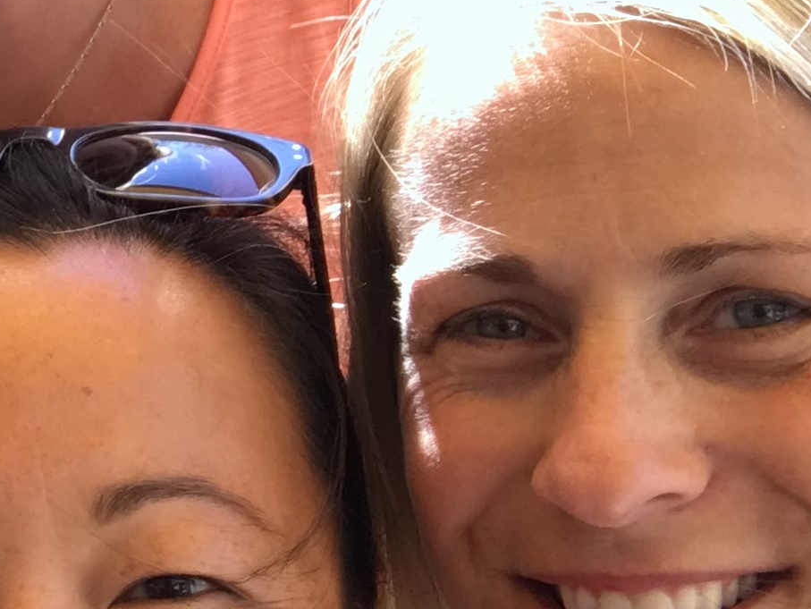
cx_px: -408
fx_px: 2555
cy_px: 258
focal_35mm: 109
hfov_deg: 16.4
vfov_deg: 13.6
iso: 25
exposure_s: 1/120
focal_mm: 2.87
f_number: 2.2
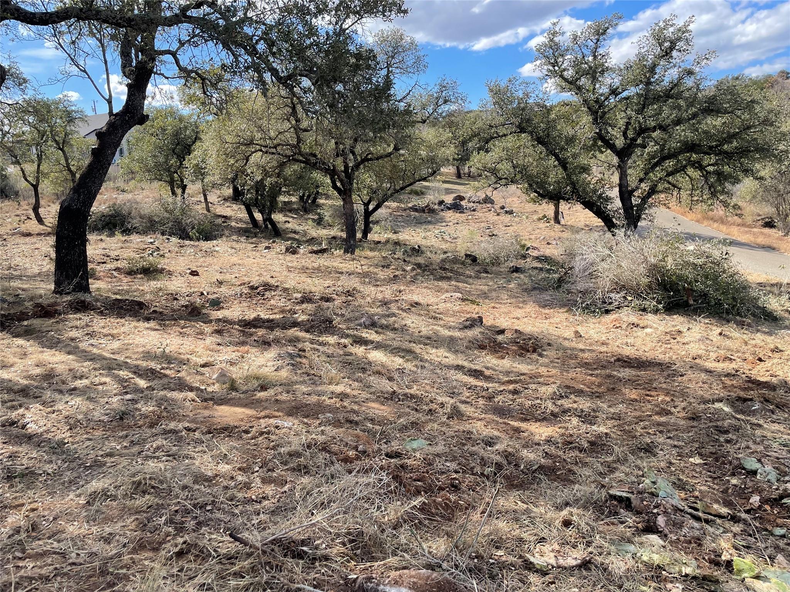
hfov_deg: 67.3
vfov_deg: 53.1
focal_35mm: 26
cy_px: 296
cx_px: 395
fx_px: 593
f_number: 1.6
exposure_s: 1/1350
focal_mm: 4.2
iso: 32
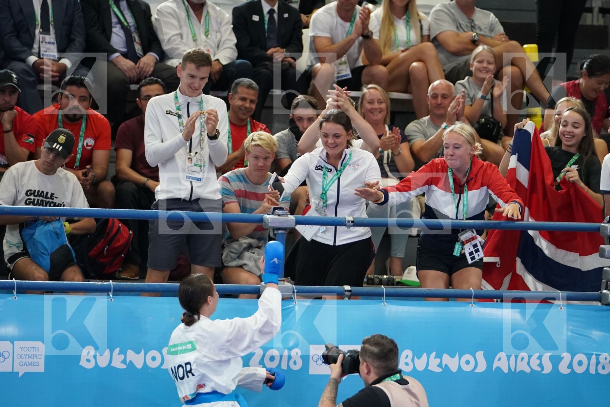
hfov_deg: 8.7
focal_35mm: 238
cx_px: 305
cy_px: 204
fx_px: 4032
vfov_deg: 5.8
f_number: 2.8
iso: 4000
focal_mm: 159
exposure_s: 1/1000
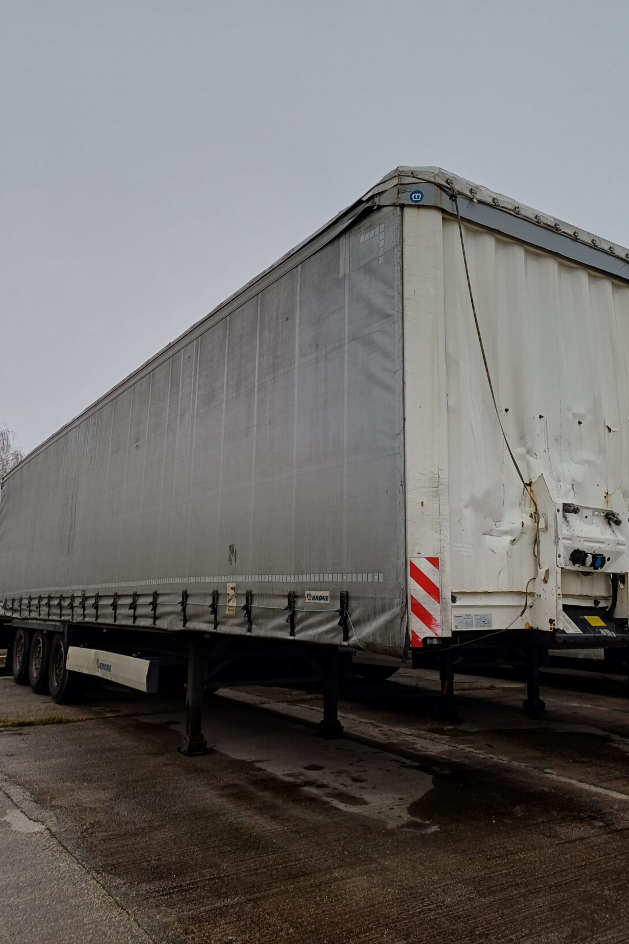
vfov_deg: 67.4
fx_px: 708
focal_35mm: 27
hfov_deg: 47.9
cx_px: 323
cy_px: 459
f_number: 1.8
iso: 50
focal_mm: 4.65
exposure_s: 1/100
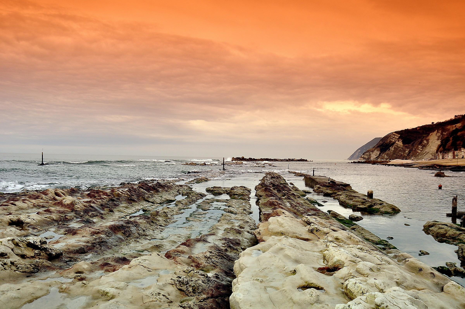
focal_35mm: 36
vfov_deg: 36.8
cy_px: 154
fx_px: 464
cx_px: 232
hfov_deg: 53.2
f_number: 5
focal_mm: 24
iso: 200
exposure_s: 1/250
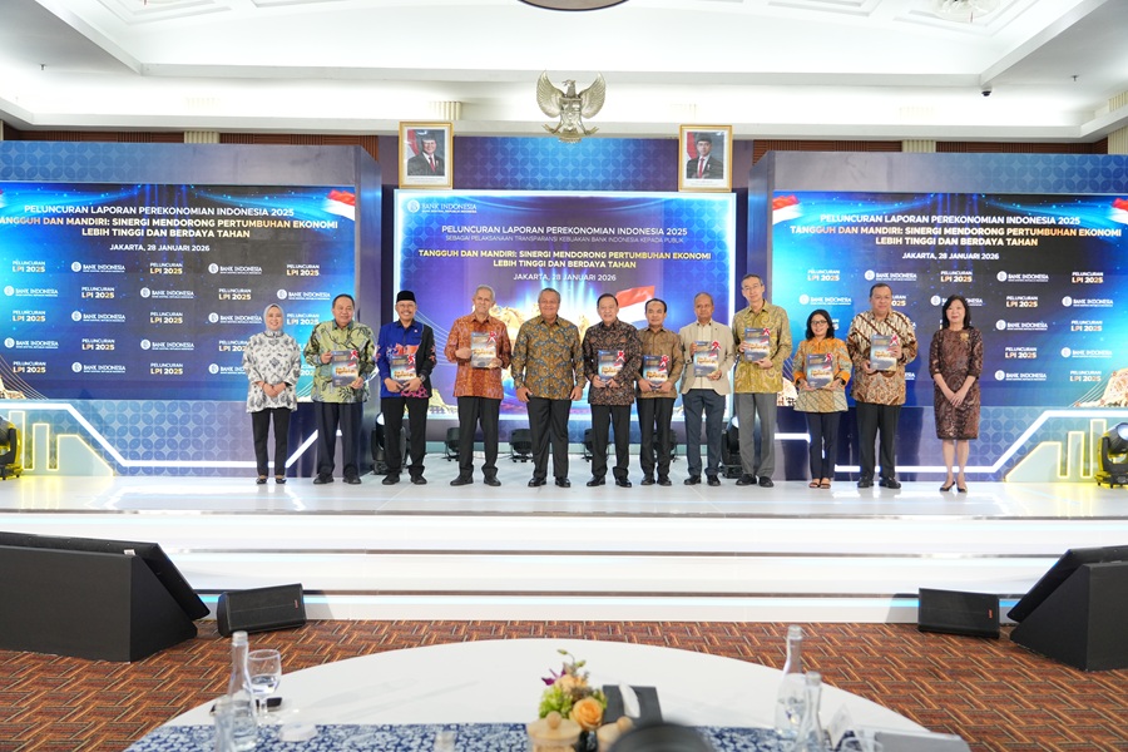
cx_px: 564
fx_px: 909
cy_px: 376
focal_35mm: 29
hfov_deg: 63.7
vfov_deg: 45.0
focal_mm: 29
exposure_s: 1/125
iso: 1600
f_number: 4
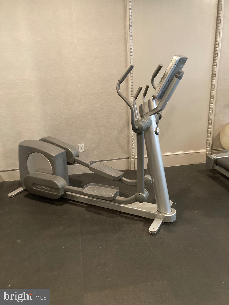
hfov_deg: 49.7
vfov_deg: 63.4
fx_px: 247
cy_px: 152
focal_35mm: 28
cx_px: 114
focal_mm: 3.99
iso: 500
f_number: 1.8
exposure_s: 1/30
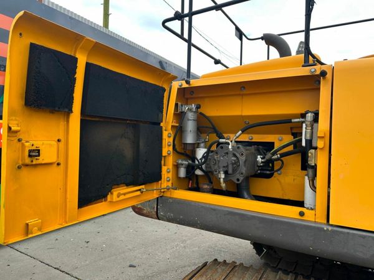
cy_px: 140
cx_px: 187
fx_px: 259
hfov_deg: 71.6
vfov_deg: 56.8
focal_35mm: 24
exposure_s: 1/357
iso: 80
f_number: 1.78
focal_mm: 6.86
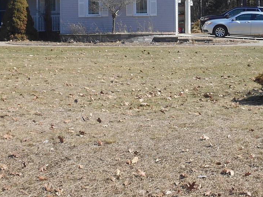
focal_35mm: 88
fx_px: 669
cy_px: 15
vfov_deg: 16.5
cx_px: 161
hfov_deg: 22.2
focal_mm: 5.5
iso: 80
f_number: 3.6
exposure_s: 1/500
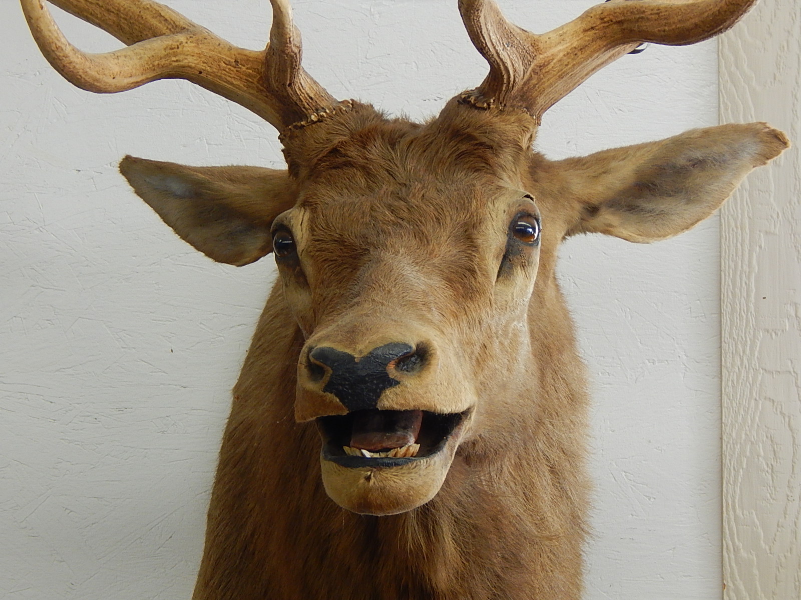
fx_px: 4790
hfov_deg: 9.6
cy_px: 300
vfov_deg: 7.2
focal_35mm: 207
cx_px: 400
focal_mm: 37.1
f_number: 5.4
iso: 220
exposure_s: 1/30
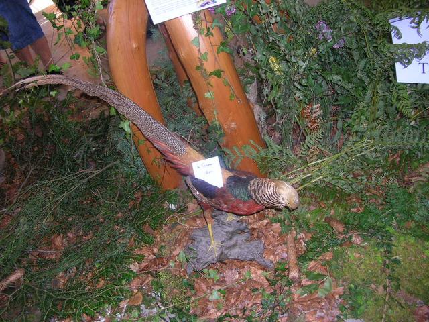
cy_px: 161
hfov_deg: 52.6
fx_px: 434
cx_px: 214
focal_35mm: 35
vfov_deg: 40.7
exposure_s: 1/60.1
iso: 85
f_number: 2.8
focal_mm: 5.8
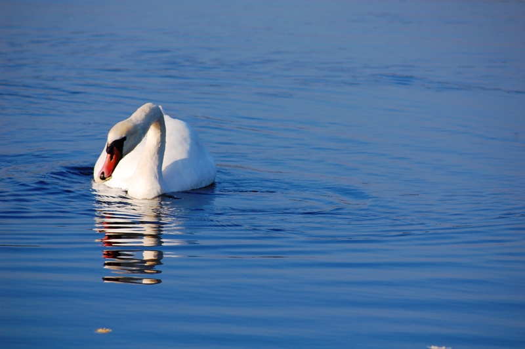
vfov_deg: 4.6
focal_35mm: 300
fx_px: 4371
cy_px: 174
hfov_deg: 6.9
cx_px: 262
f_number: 8
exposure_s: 1/160
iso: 200
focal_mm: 200
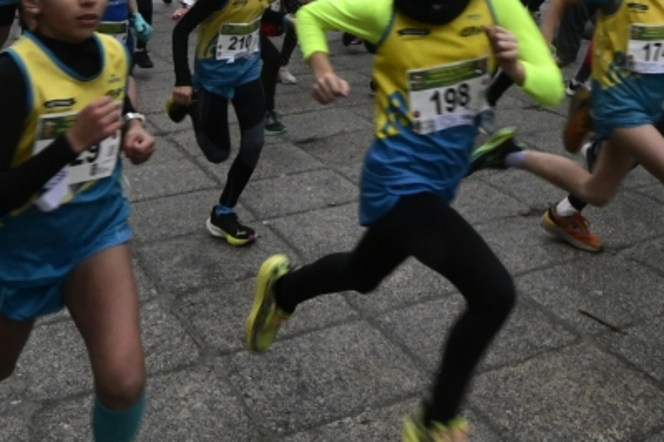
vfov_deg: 23.1
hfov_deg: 35.6
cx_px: 538
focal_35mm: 54
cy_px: -79
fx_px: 995
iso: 1600
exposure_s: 1/250
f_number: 14
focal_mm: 12
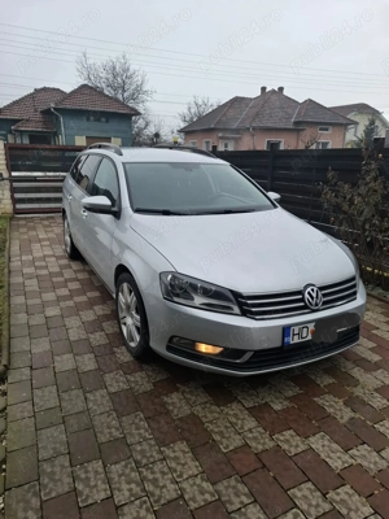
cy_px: 260
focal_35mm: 23
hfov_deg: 58.9
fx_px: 345
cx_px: 194
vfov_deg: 73.9
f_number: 1.8
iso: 50
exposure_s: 1/303
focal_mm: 5.54
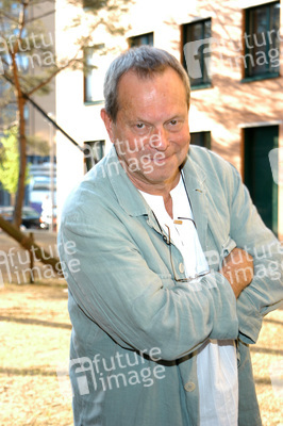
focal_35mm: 75
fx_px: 886
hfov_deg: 18.2
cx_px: 142
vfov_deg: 27.0
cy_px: 213
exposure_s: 1/80
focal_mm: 50
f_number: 4.8
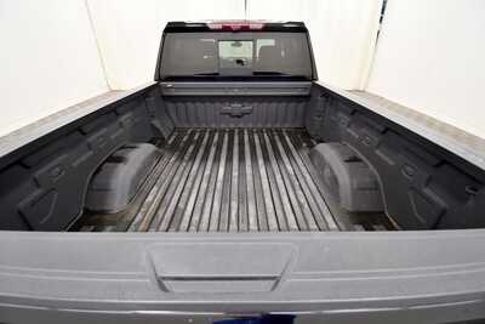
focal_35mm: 15
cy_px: 162
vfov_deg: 77.4
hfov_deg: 100.4
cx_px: 242
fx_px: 202
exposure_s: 1/125
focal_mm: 10
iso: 1400
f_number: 4.5
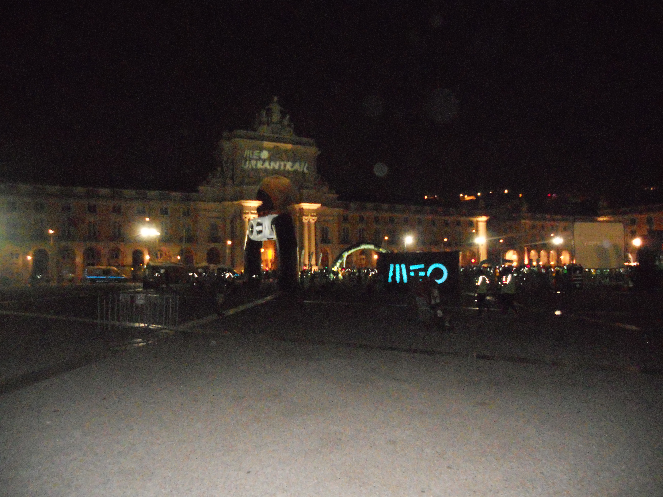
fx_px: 517
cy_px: 248
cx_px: 332
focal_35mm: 27
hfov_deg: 65.3
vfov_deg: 51.4
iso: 1600
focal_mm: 4.9
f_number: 3.2
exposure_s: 1/25
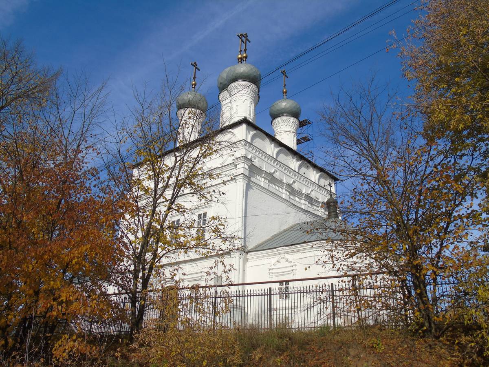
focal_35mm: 29
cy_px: 184
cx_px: 244
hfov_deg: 61.7
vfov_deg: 48.2
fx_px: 410
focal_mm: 5.2
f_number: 3.6
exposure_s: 1/1000
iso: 80
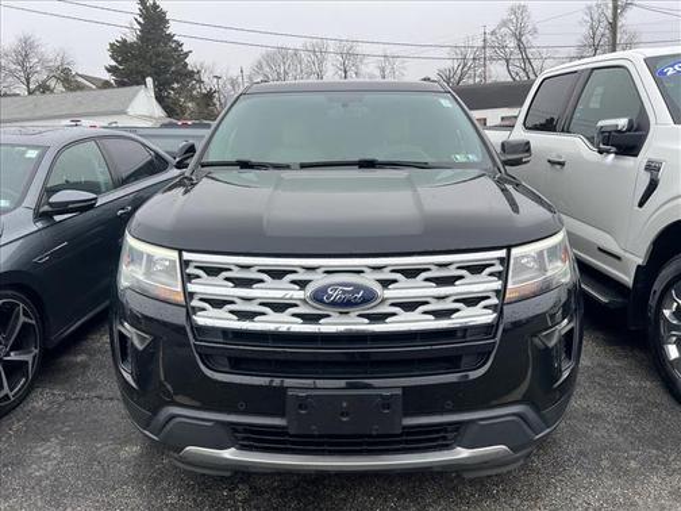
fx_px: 511
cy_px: 256
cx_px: 340
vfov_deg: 53.1
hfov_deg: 67.3
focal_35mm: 26
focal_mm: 5.7
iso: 50
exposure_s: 1/909
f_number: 1.5
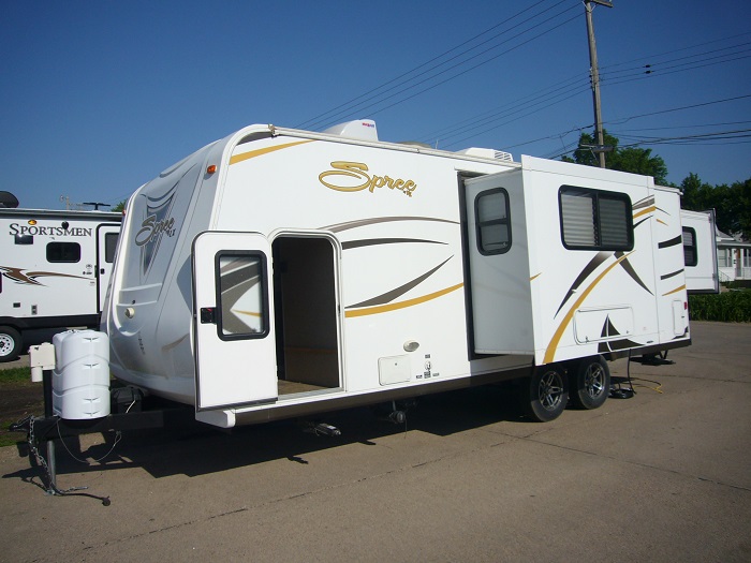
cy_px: 282
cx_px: 376
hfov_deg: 63.4
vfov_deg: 49.7
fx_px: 607
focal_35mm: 28
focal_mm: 4.6
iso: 80
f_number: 5.6
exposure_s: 1/800
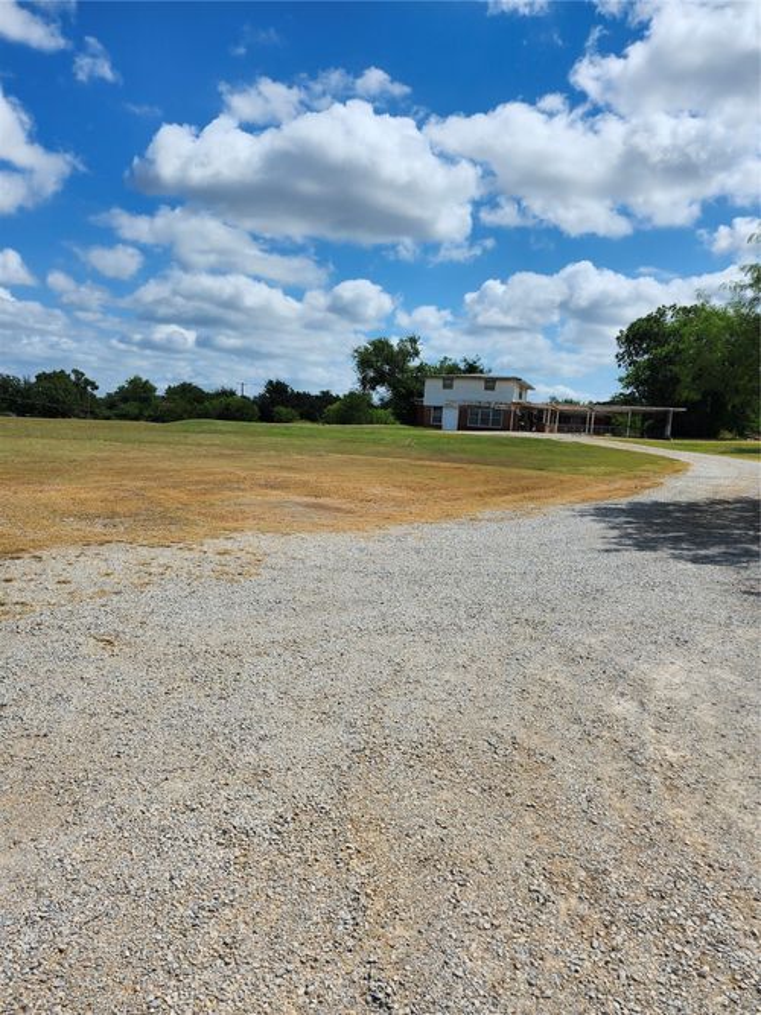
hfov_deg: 58.9
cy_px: 508
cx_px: 380
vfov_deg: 73.9
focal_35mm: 23
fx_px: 674
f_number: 1.8
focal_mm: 5.54
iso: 25
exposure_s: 1/3608
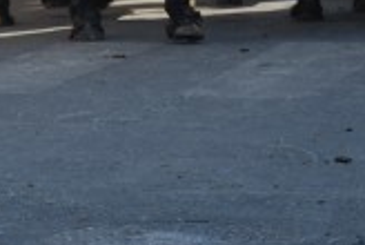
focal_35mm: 401
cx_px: 18
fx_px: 4077
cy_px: -197
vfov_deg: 3.4
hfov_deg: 5.1
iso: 100
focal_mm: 55
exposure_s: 1/160
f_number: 6.3
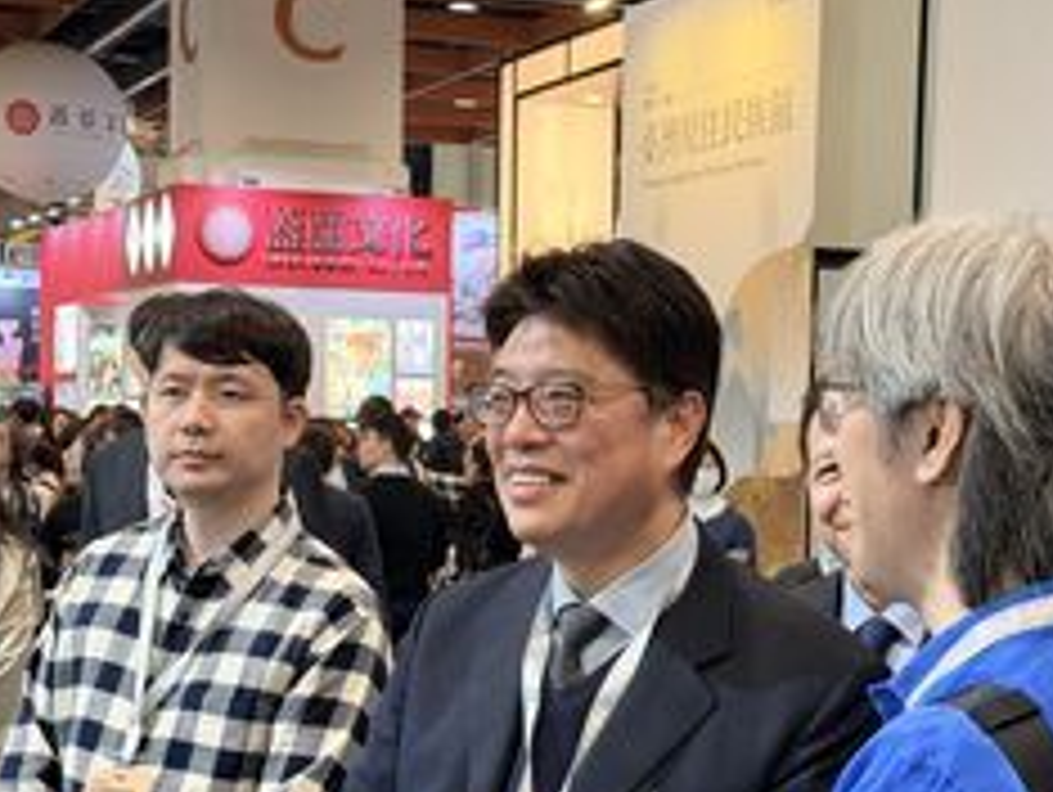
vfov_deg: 17.9
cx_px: 598
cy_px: 594
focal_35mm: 82
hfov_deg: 23.8
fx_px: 2497
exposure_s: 1/60
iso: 100
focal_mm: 6.76
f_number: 1.78
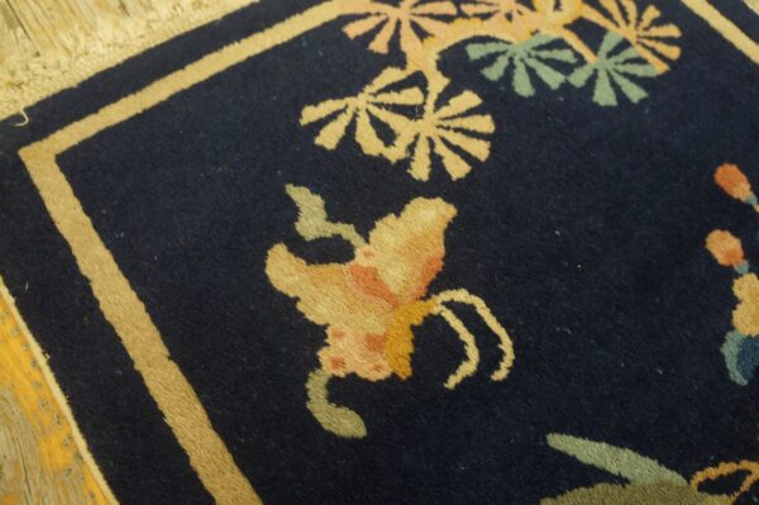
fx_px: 569
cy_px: 252
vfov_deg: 47.9
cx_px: 380
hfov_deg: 67.4
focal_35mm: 27
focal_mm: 18
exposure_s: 1/60
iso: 1250
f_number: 4
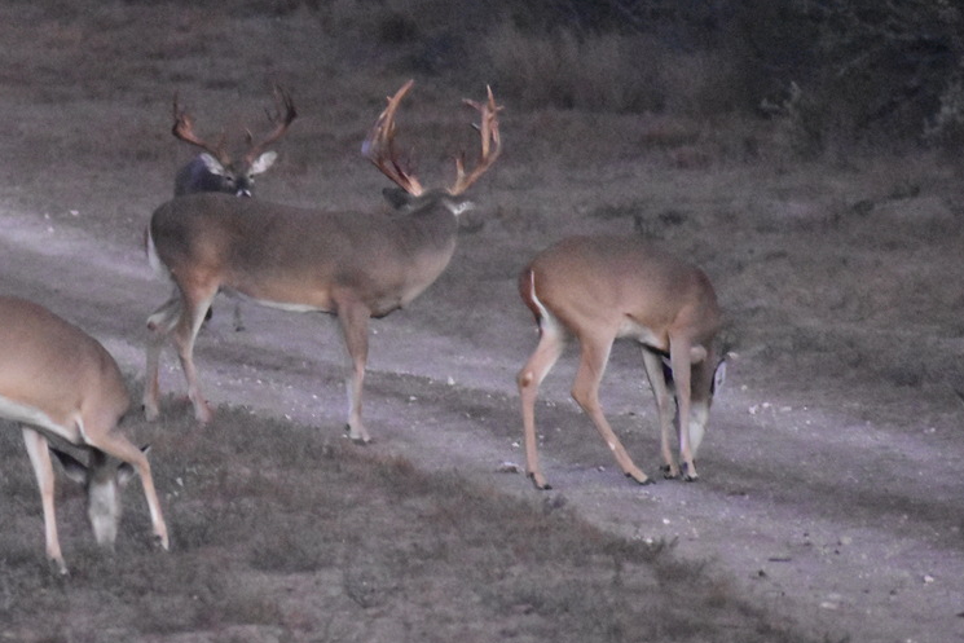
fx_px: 13980
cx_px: 106
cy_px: 270
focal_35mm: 522
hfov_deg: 3.9
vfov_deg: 2.6
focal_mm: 160
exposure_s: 1/125
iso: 12800
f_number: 5
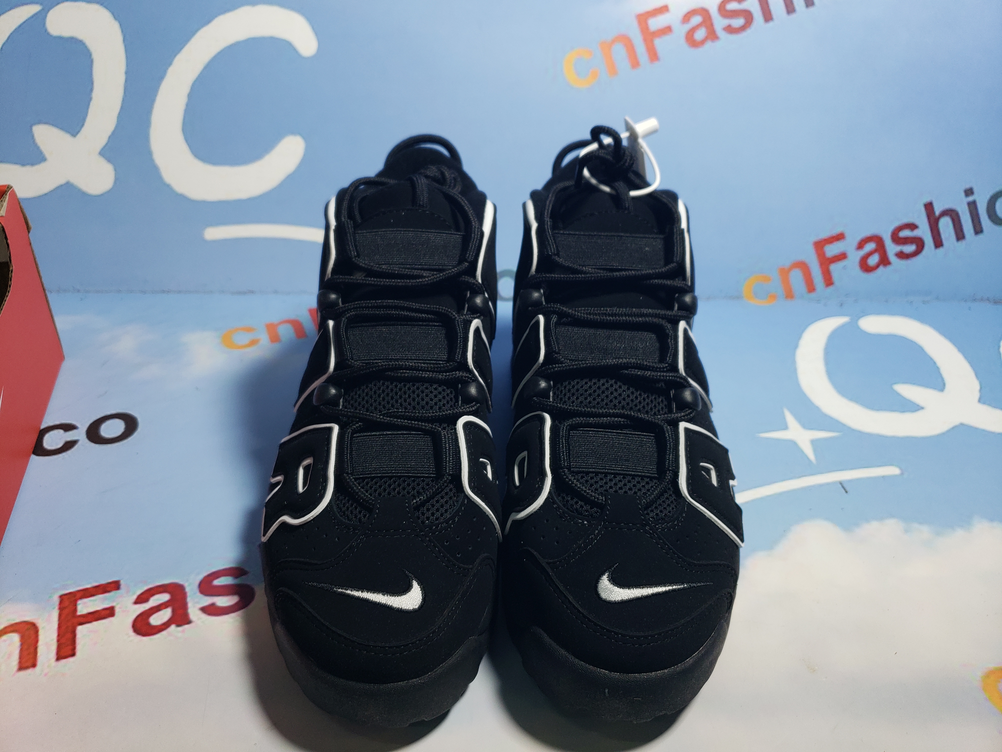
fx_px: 753
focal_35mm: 26
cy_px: 376
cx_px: 501
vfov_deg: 53.1
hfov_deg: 67.3
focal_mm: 4.3
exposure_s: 1/325
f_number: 1.5
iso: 50
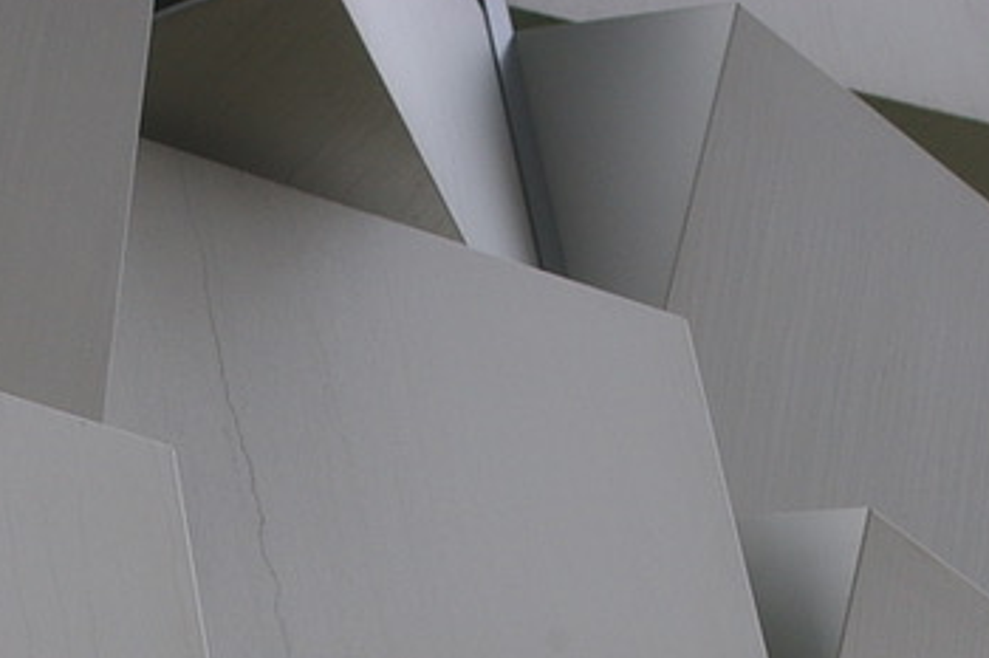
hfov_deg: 8.3
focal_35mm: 247
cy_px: 1182
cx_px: 251
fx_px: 6777
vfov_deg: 5.5
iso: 200
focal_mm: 45
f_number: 5.6
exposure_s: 1/90
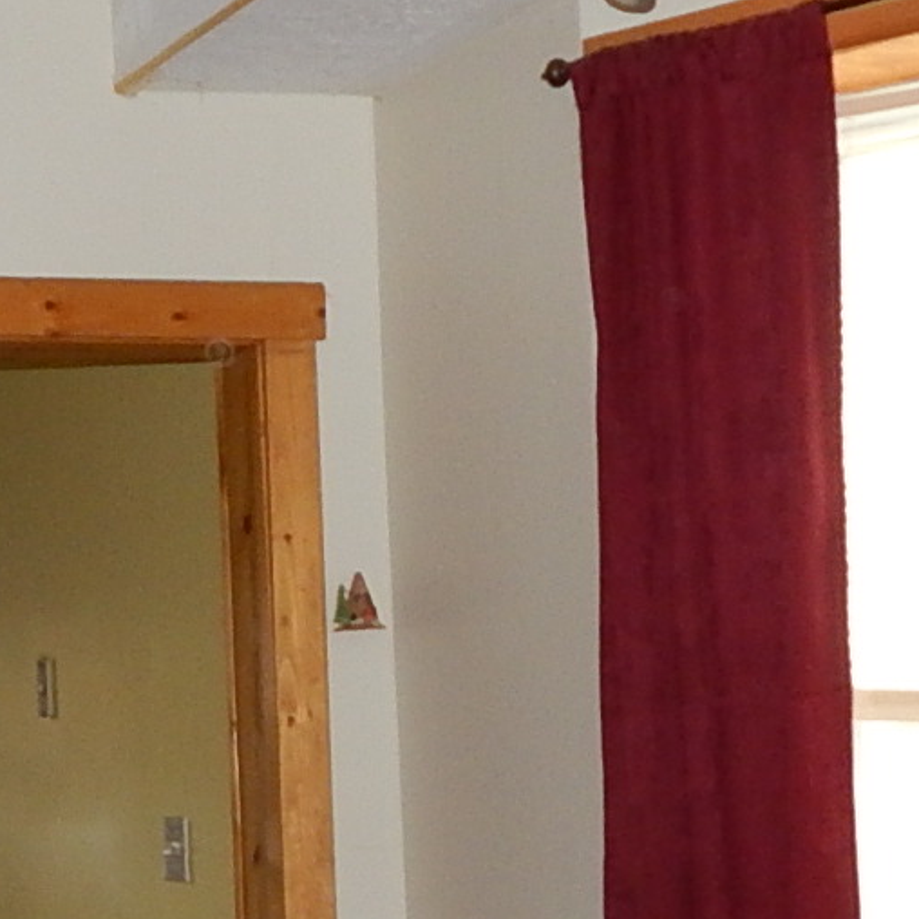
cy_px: 785
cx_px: -34
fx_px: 2733
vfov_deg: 18.8
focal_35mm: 91
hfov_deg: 18.5
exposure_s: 1/30
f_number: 3
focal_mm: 4
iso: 200
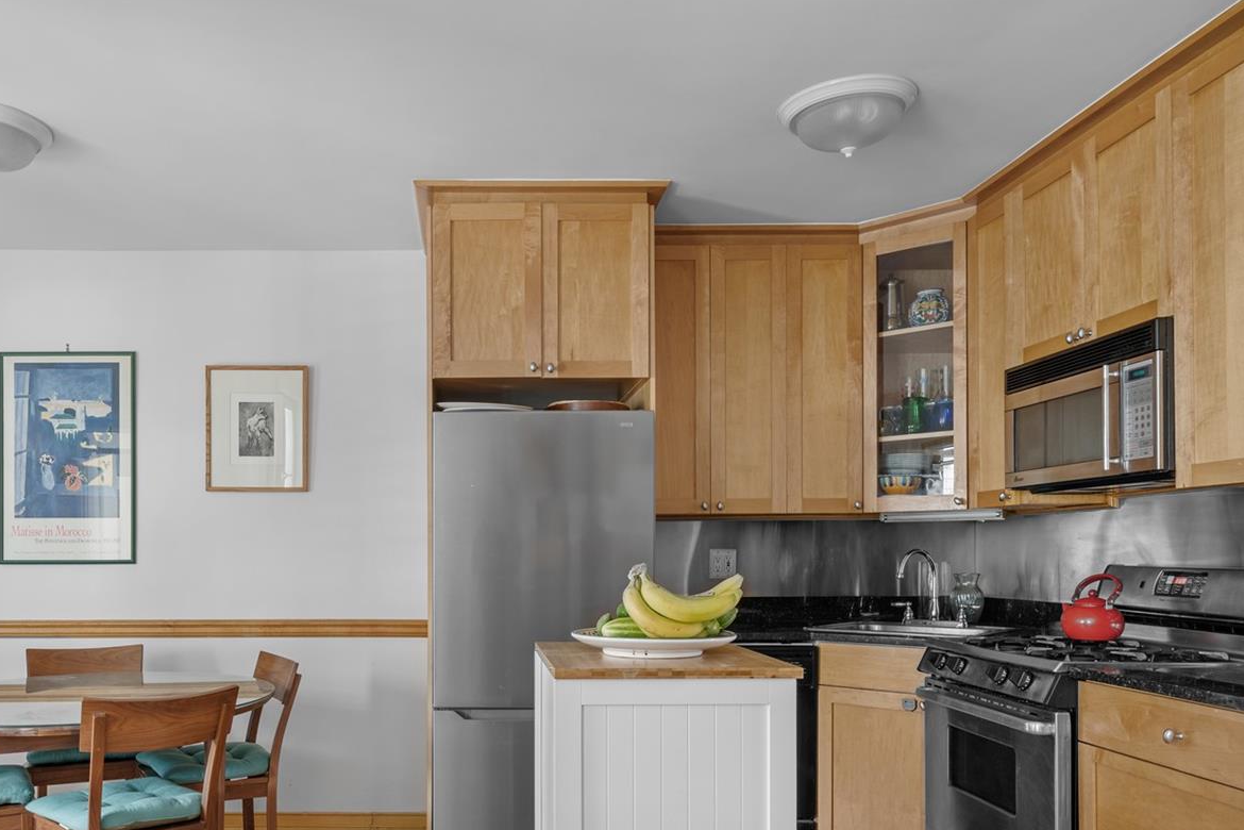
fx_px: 967
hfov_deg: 64.9
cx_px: 497
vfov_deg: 45.5
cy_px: 569
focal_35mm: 28
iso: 100
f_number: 9
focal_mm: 16
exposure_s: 30
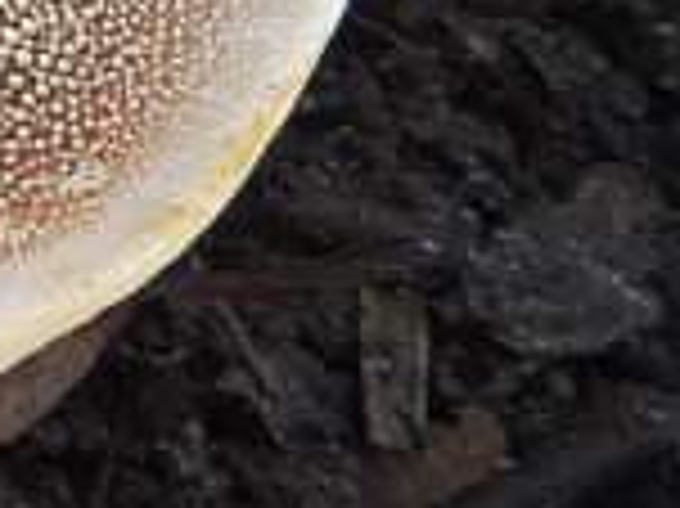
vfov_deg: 13.3
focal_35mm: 102
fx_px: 2002
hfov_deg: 16.5
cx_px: -504
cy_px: -342
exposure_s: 1/250
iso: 100
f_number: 3
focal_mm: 4.3
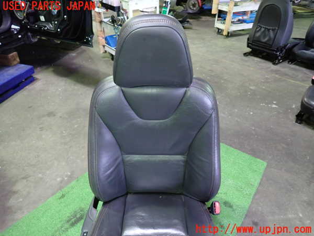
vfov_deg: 54.9
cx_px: 157
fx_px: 227
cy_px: 118
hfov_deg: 69.4
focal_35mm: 25
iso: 640
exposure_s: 1/30
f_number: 2
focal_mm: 4.5
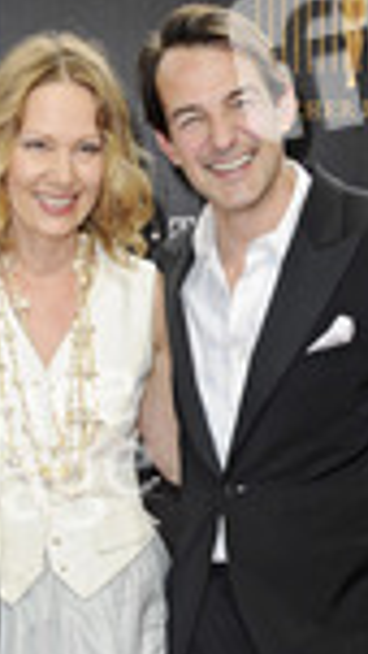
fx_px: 1543
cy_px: 689
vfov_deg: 22.8
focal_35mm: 89
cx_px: 56
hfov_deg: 13.5
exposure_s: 1/160
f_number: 6.3
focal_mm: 32
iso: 500
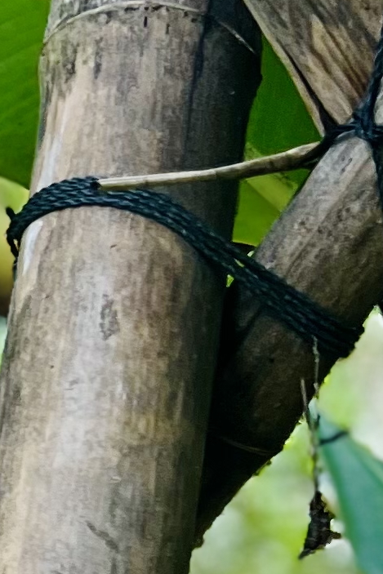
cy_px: 602
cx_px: -713
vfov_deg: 13.0
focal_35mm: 155
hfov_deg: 7.8
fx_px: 2472
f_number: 1.5
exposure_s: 1/121
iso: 40
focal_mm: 5.7
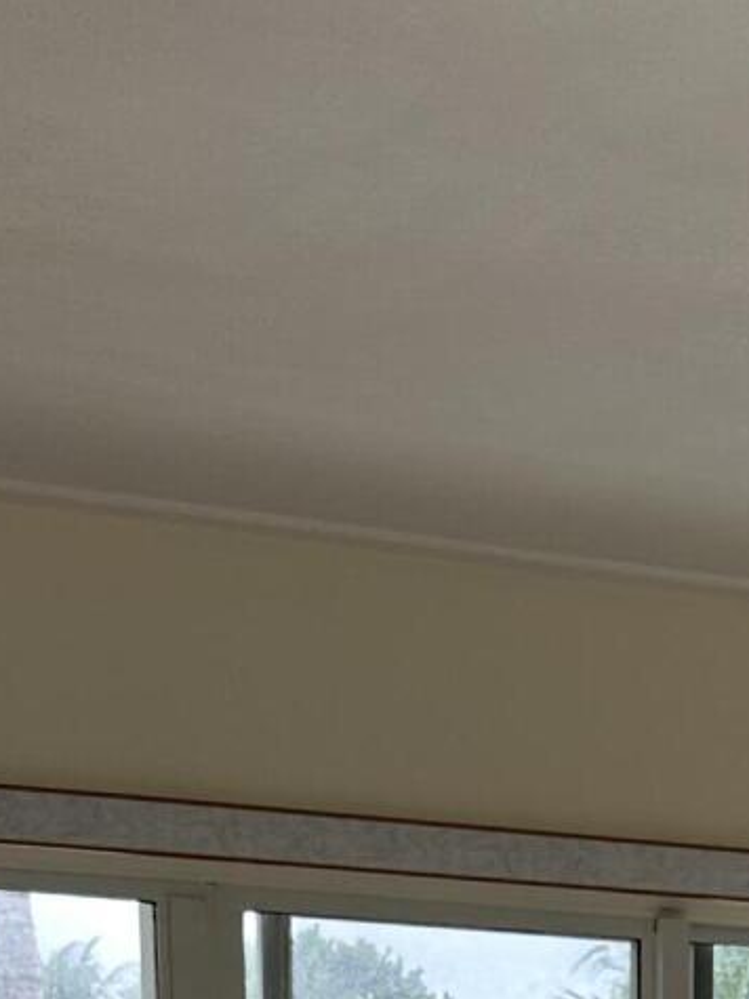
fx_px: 2915
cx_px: 810
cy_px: 1828
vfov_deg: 16.2
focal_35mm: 101
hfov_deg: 14.3
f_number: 1.78
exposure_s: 1/120
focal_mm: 6.86
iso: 80
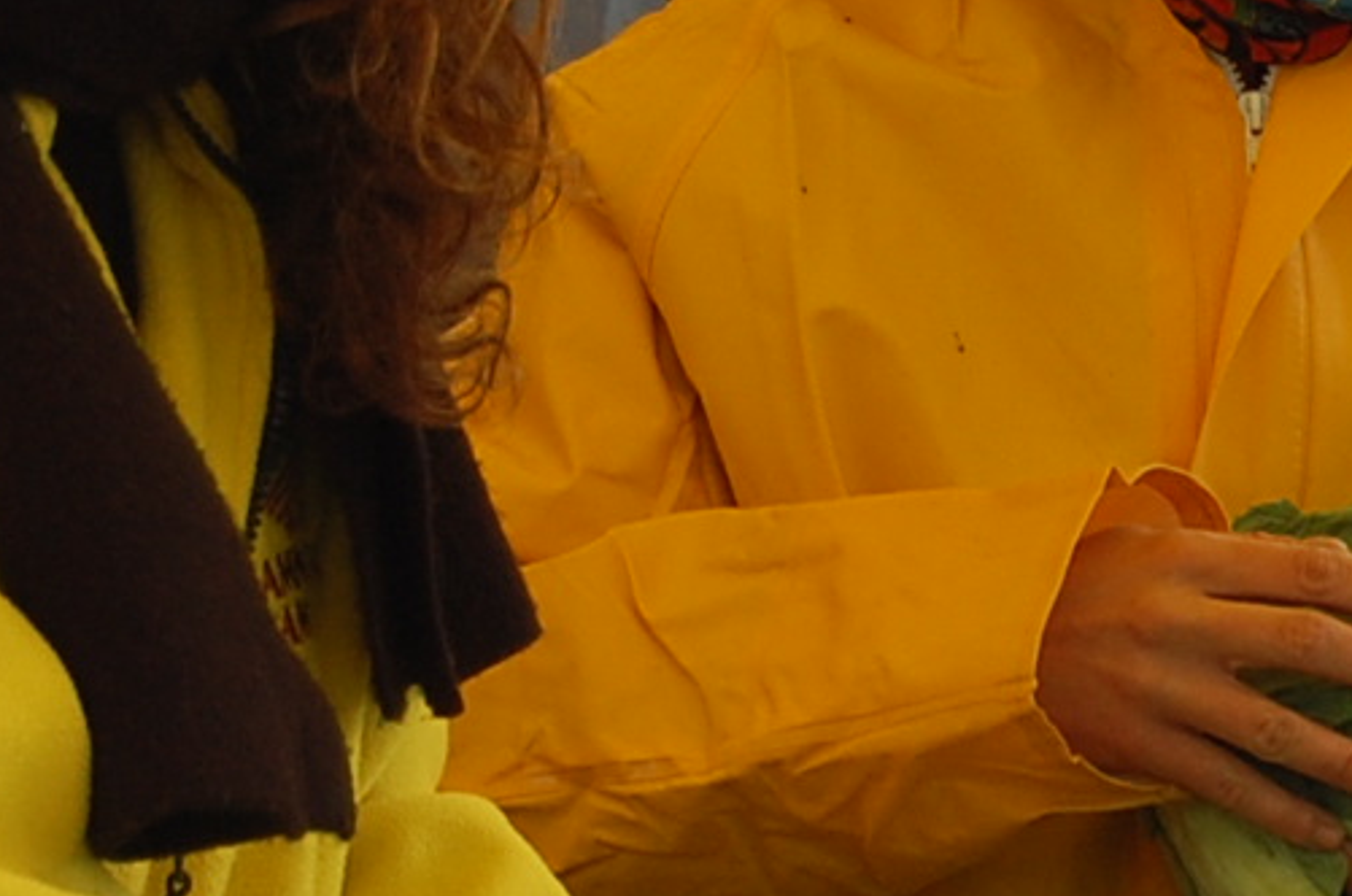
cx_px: 1930
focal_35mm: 304
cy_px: 521
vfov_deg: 4.5
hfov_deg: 6.7
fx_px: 11405
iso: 320
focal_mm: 45
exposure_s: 1/125
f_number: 5.6
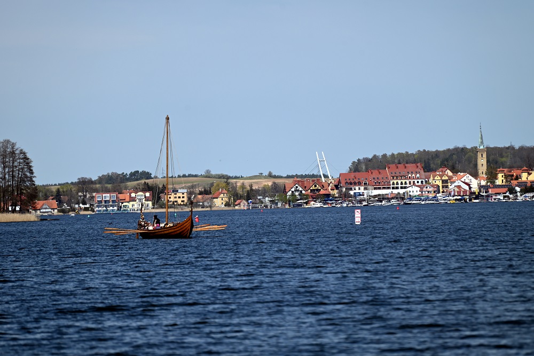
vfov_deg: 4.6
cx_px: 267
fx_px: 4450
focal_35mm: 300
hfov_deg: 6.9
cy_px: 178
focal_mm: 300
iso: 140
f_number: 5.6
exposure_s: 1/1000
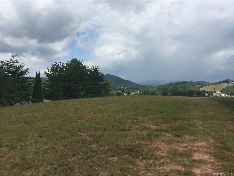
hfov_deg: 61.7
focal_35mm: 29
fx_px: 196
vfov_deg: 48.2
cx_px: 117
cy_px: 88
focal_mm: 4.15
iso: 32
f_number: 2.2
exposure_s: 1/2475
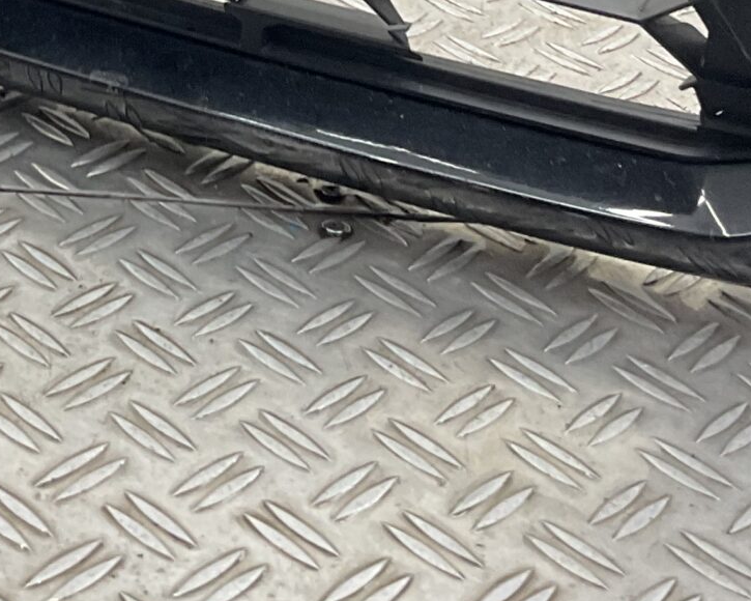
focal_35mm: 100
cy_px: -367
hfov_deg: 19.0
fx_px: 2223
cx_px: 141
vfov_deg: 14.2
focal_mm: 3
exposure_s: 1/120
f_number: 1.8
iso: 50
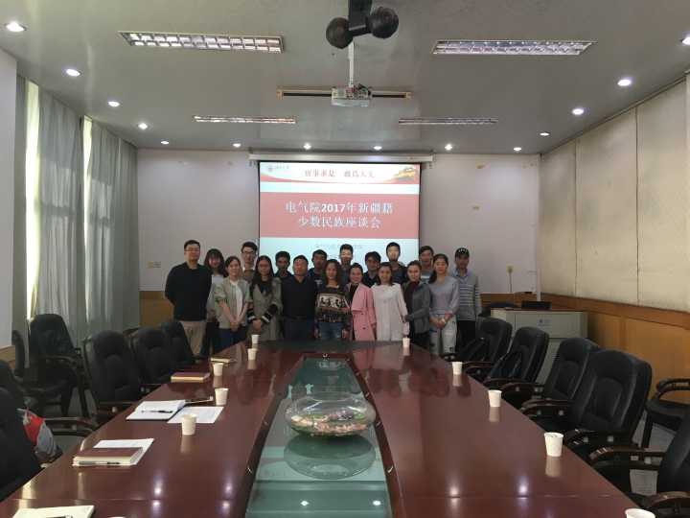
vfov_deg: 48.2
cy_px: 259
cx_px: 345
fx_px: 578
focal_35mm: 29
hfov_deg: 61.7
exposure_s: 1/33
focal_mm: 4.15
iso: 40
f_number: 2.2
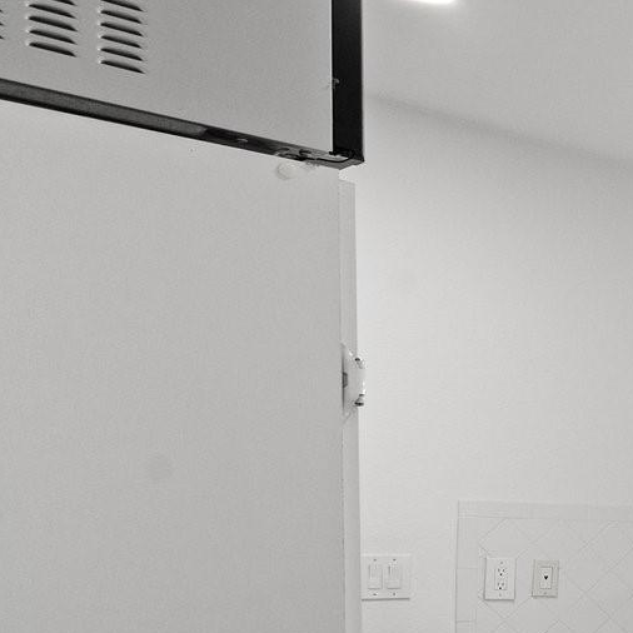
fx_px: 1138
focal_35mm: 55
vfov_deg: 30.3
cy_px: 513
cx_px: 1279
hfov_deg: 18.8
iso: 2000
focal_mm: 16
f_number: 8
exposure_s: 1/20
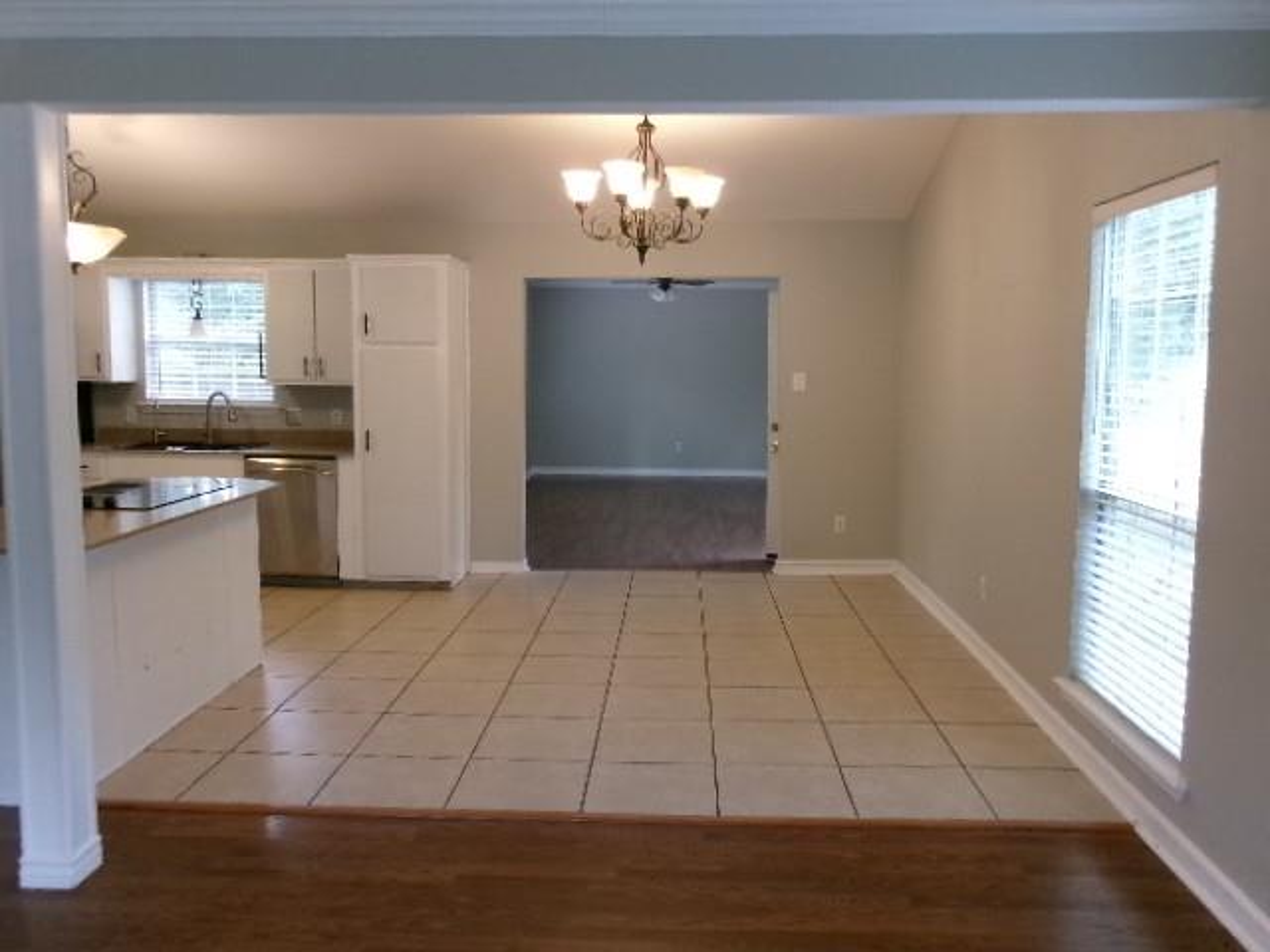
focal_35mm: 28
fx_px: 1027
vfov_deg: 49.7
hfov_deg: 63.4
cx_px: 635
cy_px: 476
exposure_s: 1/34
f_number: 3.9
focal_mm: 5.1
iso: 238
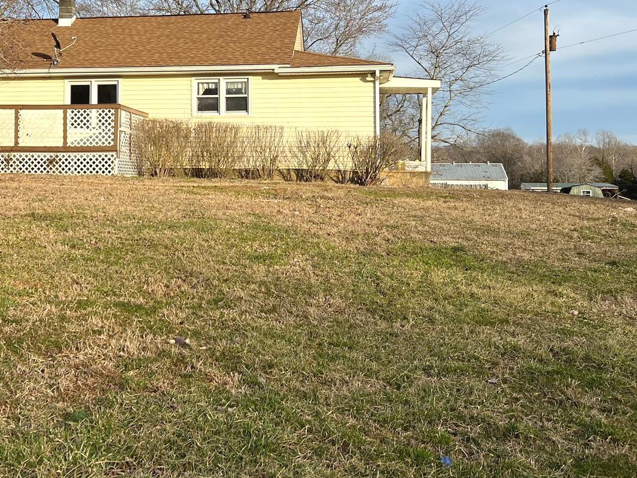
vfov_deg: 28.8
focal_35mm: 50
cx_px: 168
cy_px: 139
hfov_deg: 37.4
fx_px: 920
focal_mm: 5.7
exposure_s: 1/3165
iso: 50
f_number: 1.5
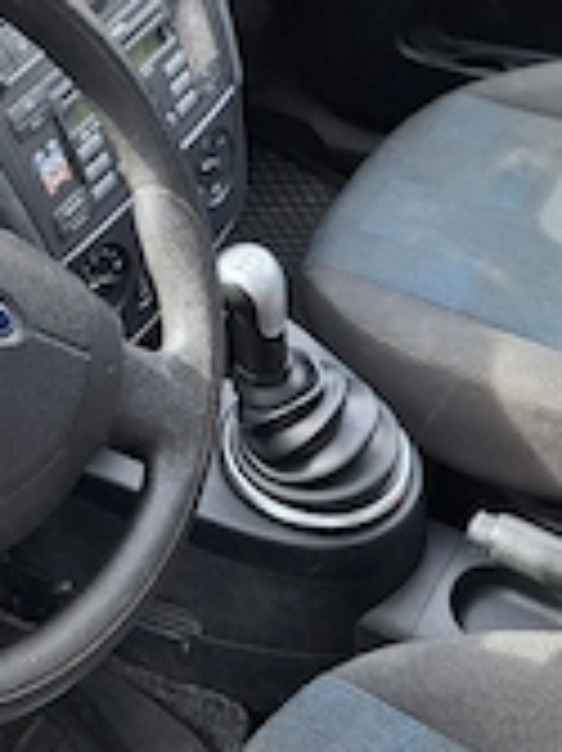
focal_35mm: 55
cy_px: 297
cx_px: 9
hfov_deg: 25.3
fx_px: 1192
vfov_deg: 34.8
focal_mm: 5.54
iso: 40
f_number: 1.8
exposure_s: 1/179
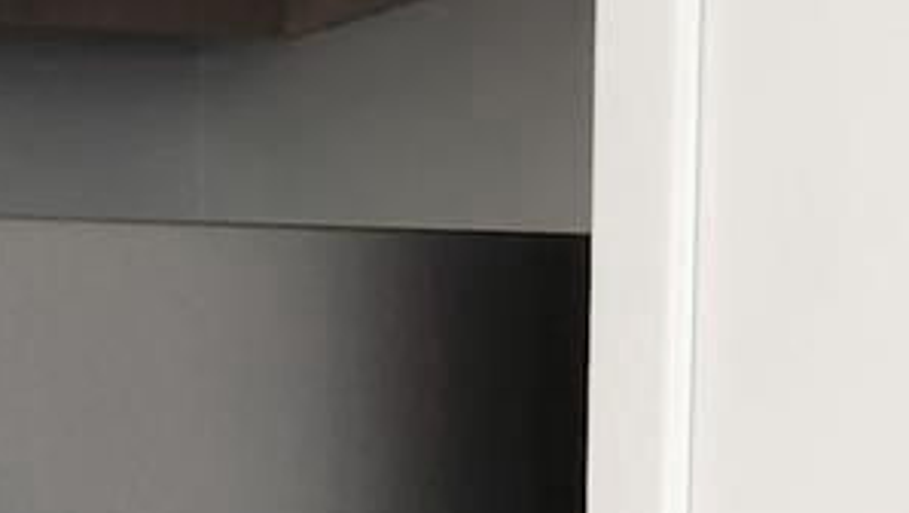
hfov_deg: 12.4
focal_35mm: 172
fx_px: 4148
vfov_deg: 6.4
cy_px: 1634
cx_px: -15
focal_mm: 5.4
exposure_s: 1/120
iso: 160
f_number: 1.8
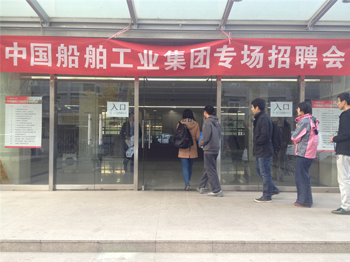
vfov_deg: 40.7
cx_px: 175
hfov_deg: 52.6
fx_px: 354
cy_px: 131
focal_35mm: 35
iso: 50
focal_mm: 4.28
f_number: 2.4
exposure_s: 1/30
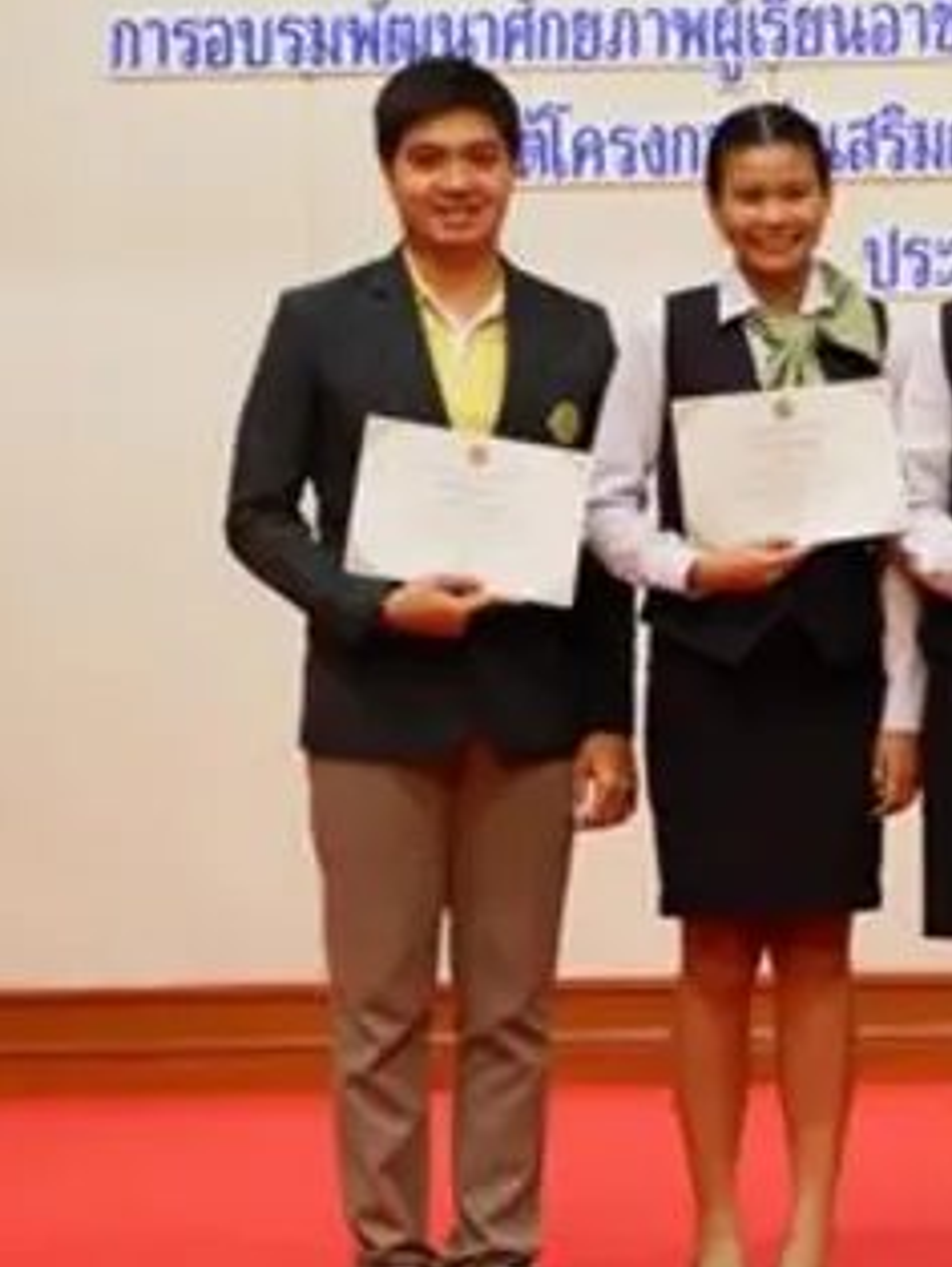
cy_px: 654
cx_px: 1307
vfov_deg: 18.7
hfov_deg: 13.5
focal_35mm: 105
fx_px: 3845
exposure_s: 1/60
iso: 2500
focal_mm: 29.5
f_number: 4.7
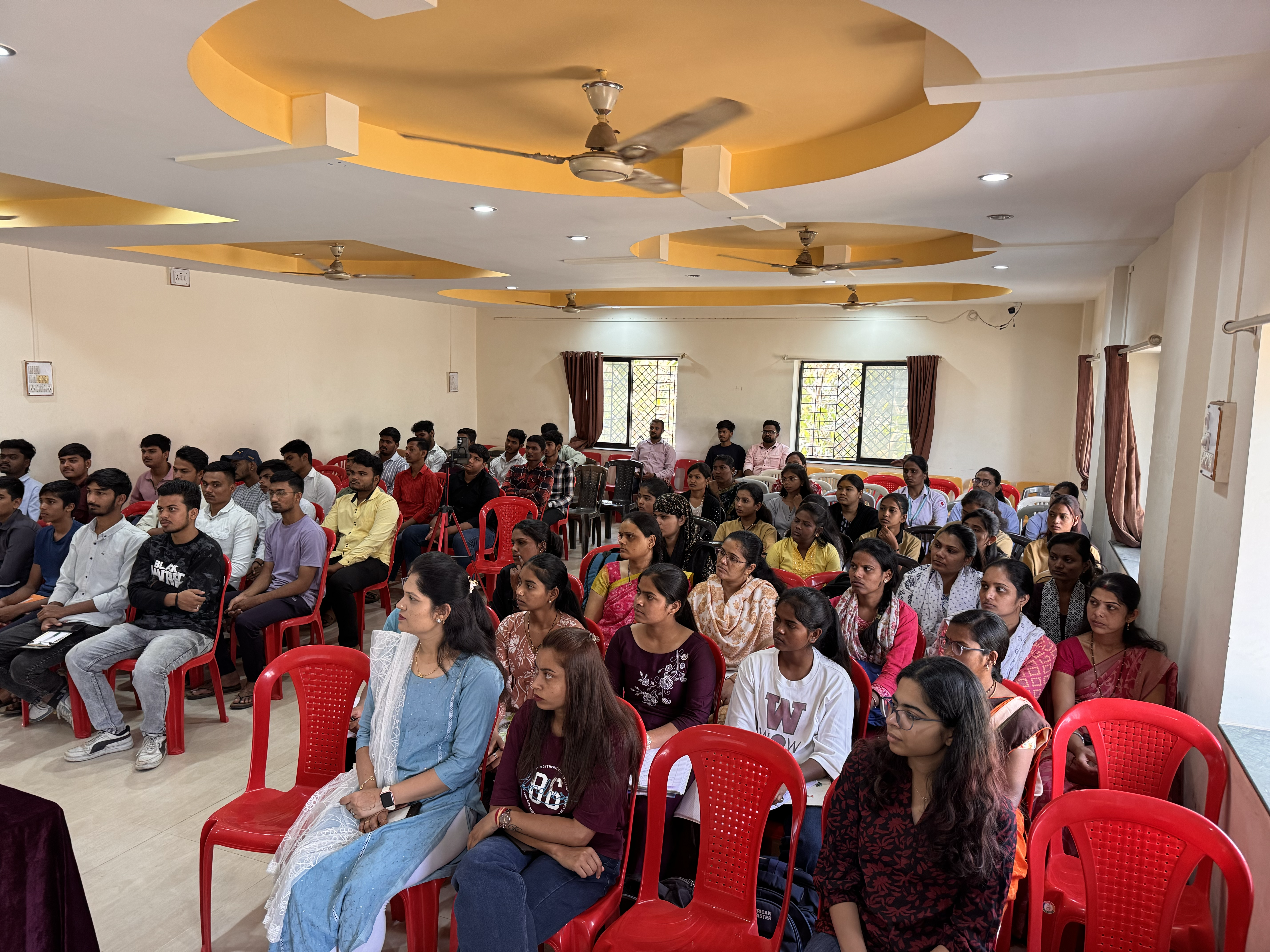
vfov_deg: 56.8
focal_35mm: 24
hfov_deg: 71.6
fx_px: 881
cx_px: 635
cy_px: 476
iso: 250
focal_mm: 6.76
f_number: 1.78
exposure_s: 1/50
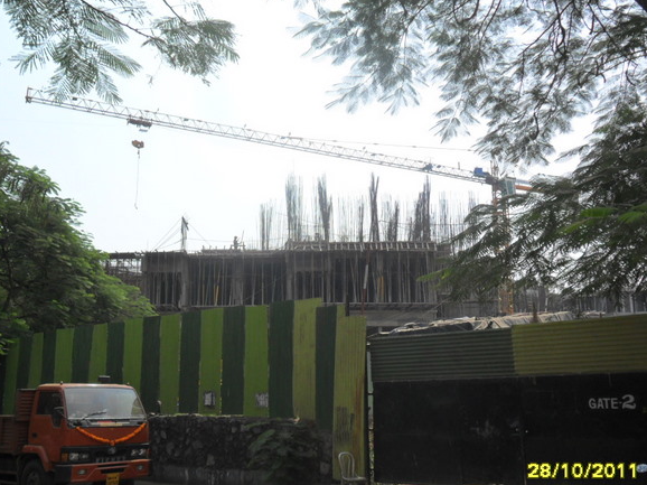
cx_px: 312
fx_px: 766
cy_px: 253
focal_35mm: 41
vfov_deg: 35.1
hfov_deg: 45.8
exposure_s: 1/1000
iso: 100
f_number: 4
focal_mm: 6.6
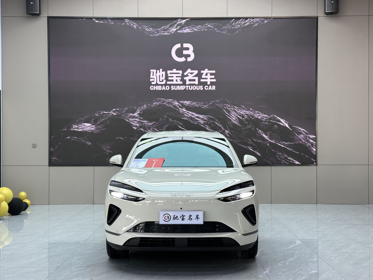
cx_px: 186
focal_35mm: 48
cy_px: 140
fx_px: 517
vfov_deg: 30.3
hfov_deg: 39.7
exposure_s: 1/103
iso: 64
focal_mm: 6.86
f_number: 1.78
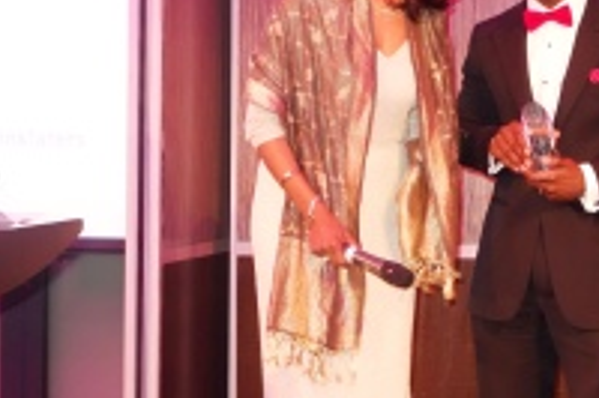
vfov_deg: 12.9
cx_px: 596
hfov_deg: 18.8
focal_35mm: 106
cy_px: 180
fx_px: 1762
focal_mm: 19.75
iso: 800
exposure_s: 1/30
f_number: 3.5
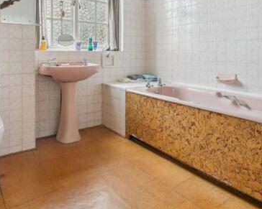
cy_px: 68
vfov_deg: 52.1
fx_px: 209
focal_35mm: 27
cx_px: 142
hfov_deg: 64.0
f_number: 11
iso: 640
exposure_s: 1/6
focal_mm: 16
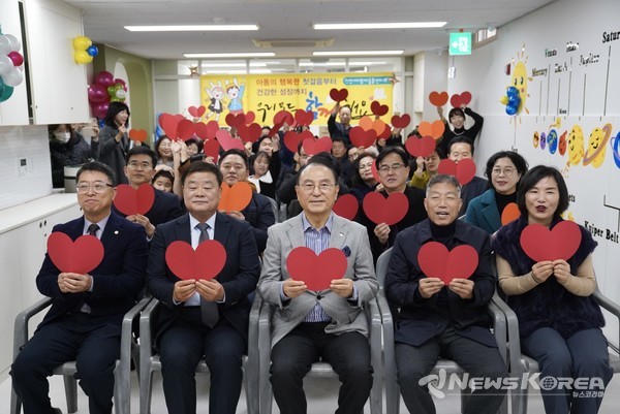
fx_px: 672
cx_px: 310
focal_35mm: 39
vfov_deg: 34.3
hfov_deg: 49.5
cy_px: 207
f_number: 3.5
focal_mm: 39
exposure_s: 1/640
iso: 2500
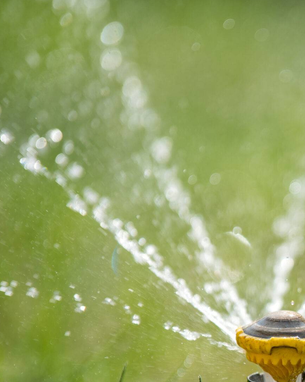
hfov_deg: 3.1
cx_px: 408
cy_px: 333
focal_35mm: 499
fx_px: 5631
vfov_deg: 3.9
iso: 200
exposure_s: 1/2500
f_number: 3.2
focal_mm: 200
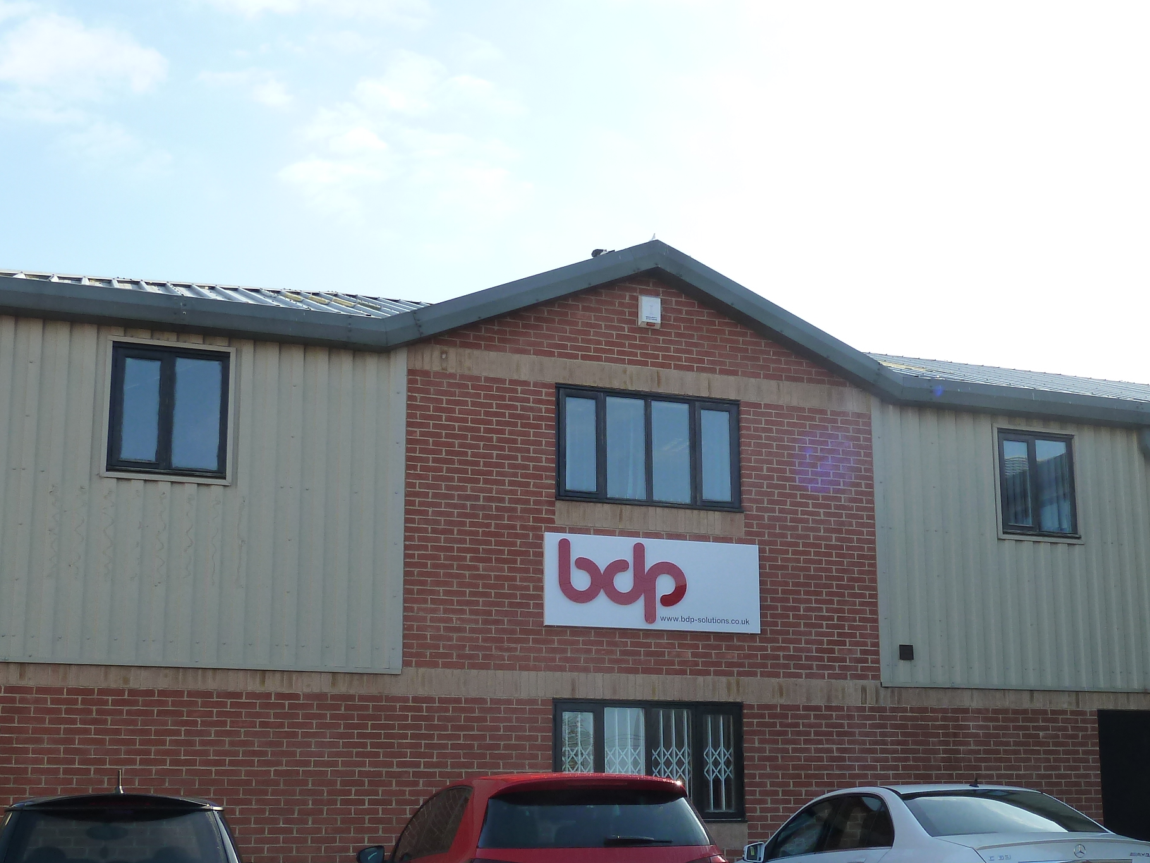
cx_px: 657
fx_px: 1495
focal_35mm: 45
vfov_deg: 31.9
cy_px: 585
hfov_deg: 42.0
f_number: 4
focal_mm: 5.3
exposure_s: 1/250
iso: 125
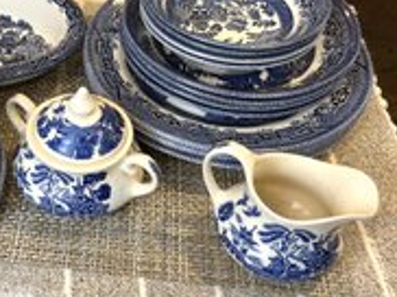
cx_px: 40
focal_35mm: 49
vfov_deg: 29.6
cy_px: 165
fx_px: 561
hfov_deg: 36.5
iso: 80
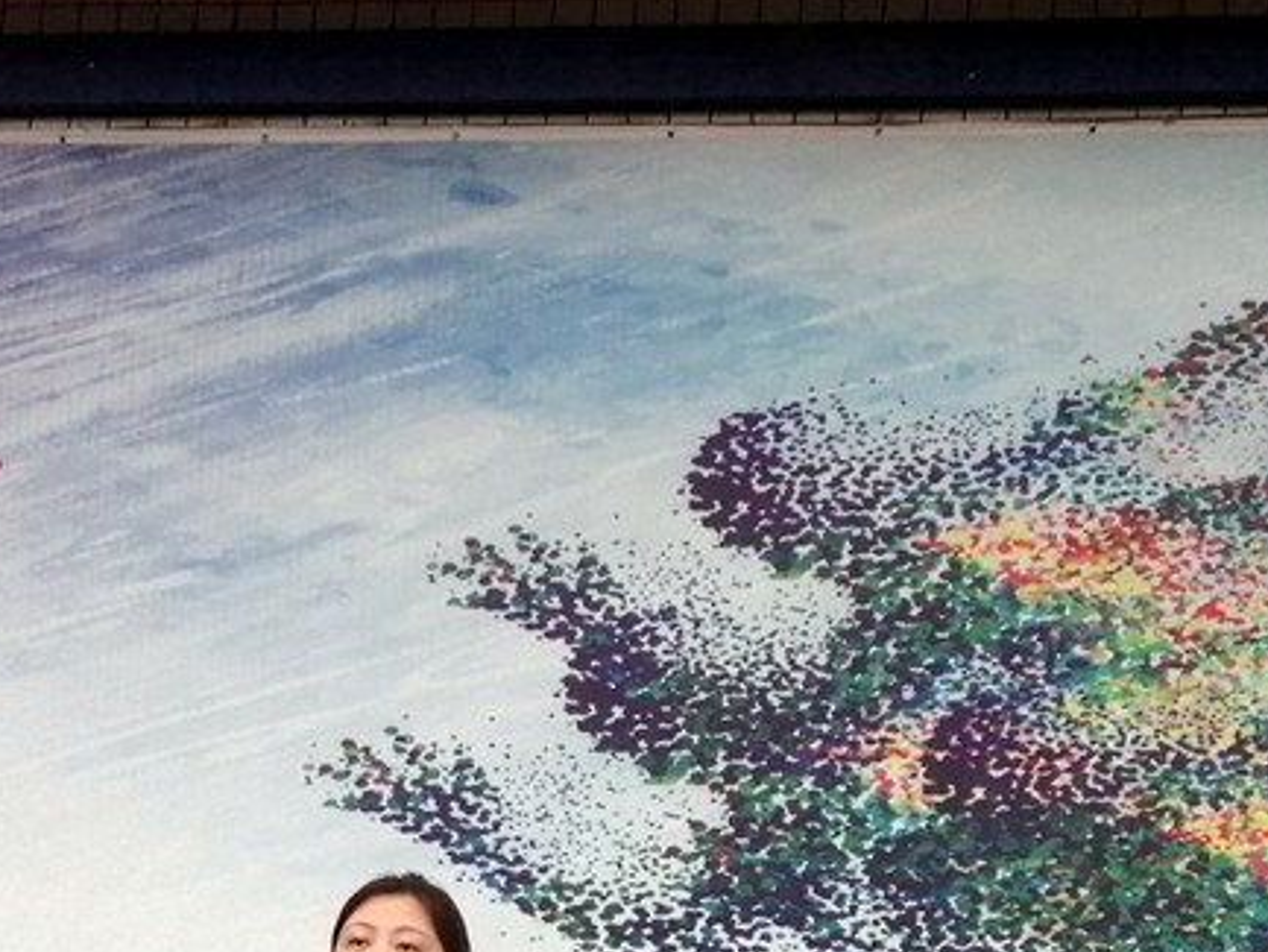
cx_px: 387
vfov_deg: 16.0
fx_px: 3298
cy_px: 1028
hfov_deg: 21.7
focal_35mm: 90
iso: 50
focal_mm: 3.62
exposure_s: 1/90
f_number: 1.8
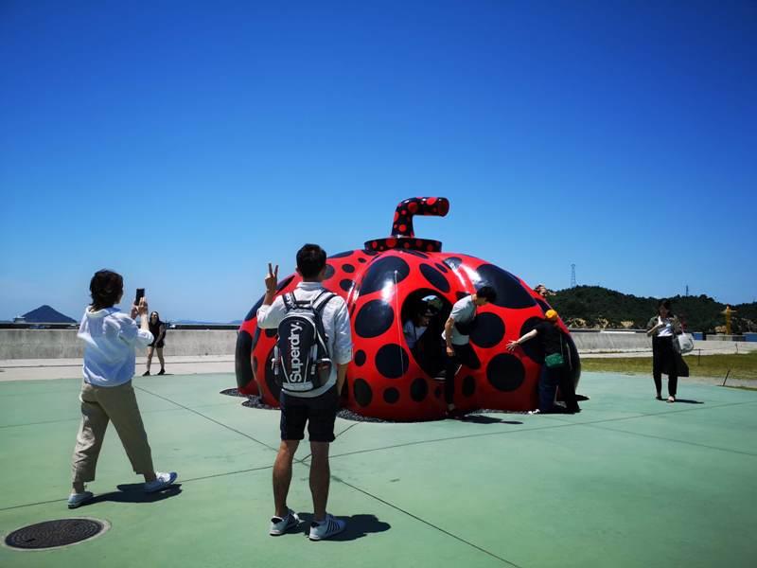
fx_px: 590
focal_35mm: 27
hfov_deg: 65.3
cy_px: 284
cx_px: 378
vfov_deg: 51.4
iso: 50
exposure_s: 1/2967
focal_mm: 3.95
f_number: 1.8
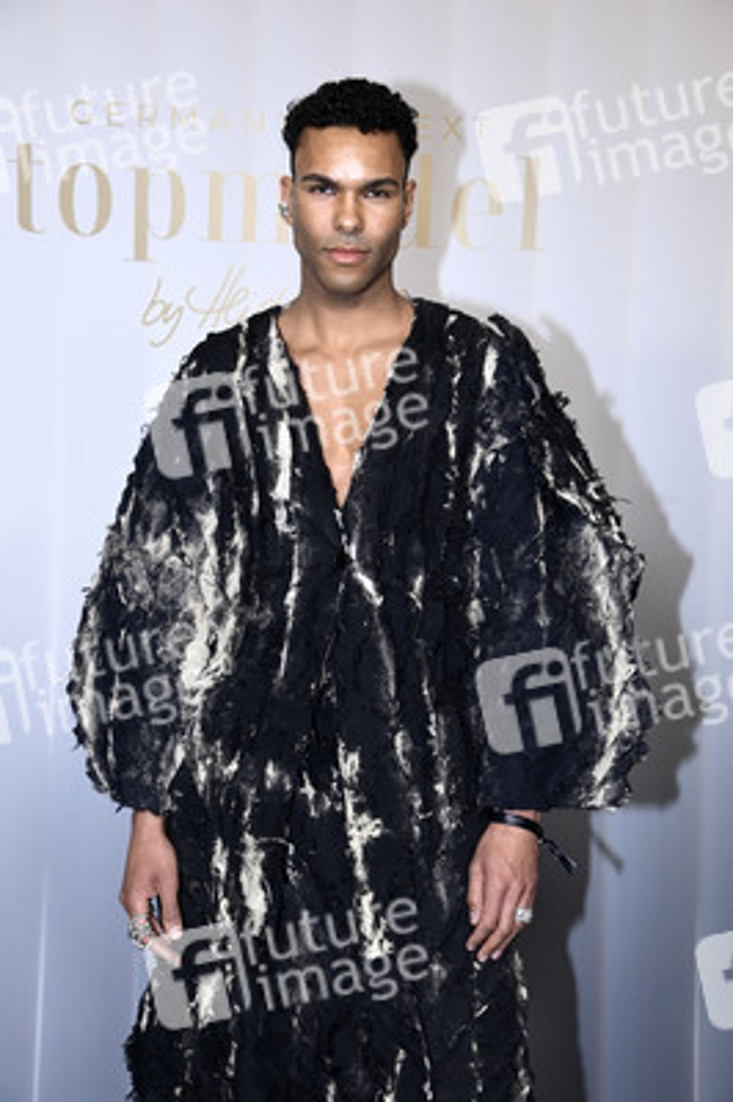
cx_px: 366
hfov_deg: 21.9
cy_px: 551
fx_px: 1897
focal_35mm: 62
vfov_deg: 32.4
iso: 1000
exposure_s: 1/250
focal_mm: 62
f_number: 5.6
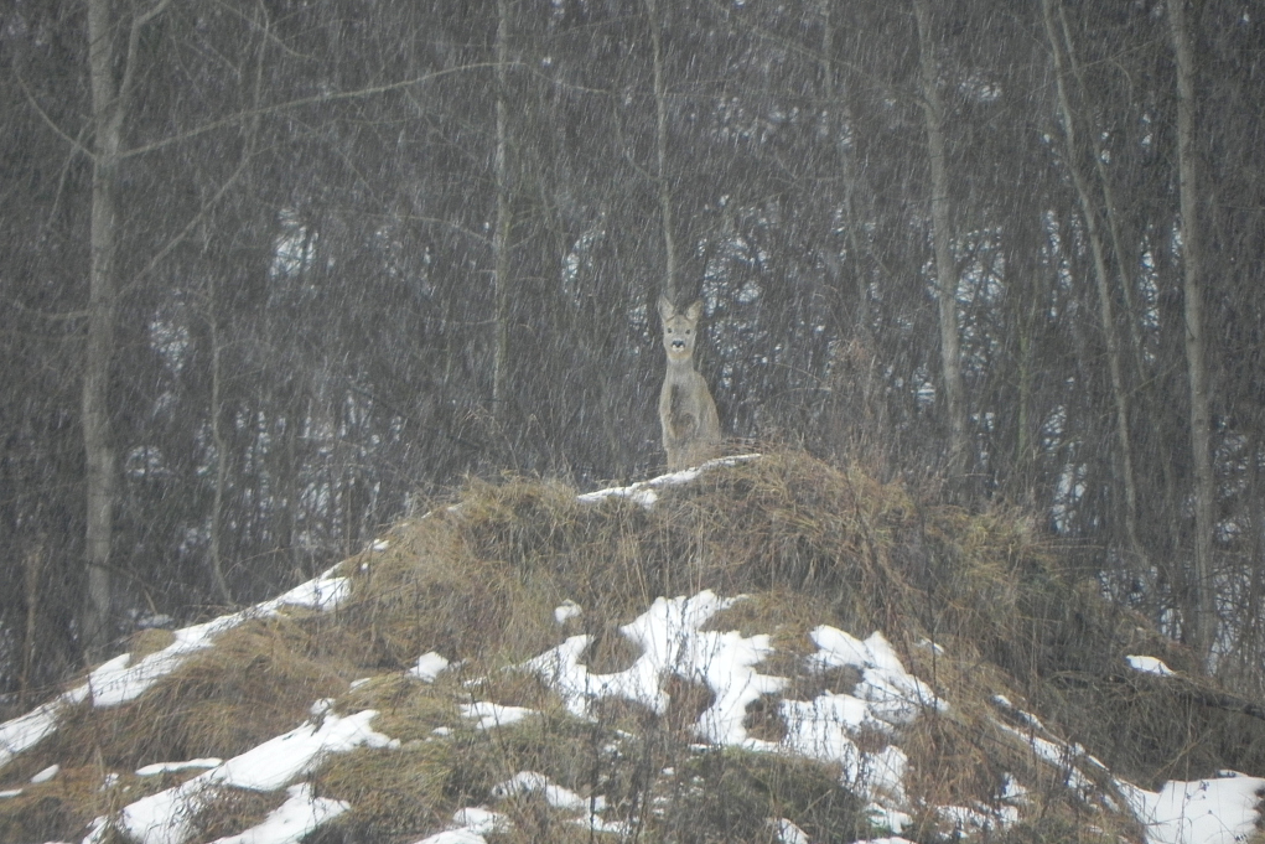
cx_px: 633
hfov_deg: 2.9
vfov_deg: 1.9
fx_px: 24845
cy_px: 373
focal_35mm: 707
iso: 174
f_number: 5
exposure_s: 1/60
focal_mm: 120
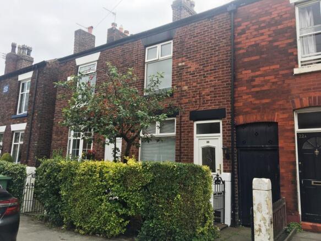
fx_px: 269
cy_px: 120
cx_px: 160
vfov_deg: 48.2
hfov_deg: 61.7
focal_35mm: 29
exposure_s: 1/793
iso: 25
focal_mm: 4.15
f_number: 2.2
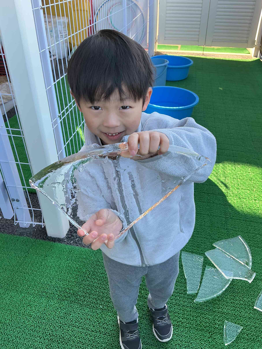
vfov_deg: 61.7
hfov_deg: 48.2
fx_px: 293
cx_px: 131
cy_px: 174
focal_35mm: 29
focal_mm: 3
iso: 20
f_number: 1.8
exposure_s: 1/120
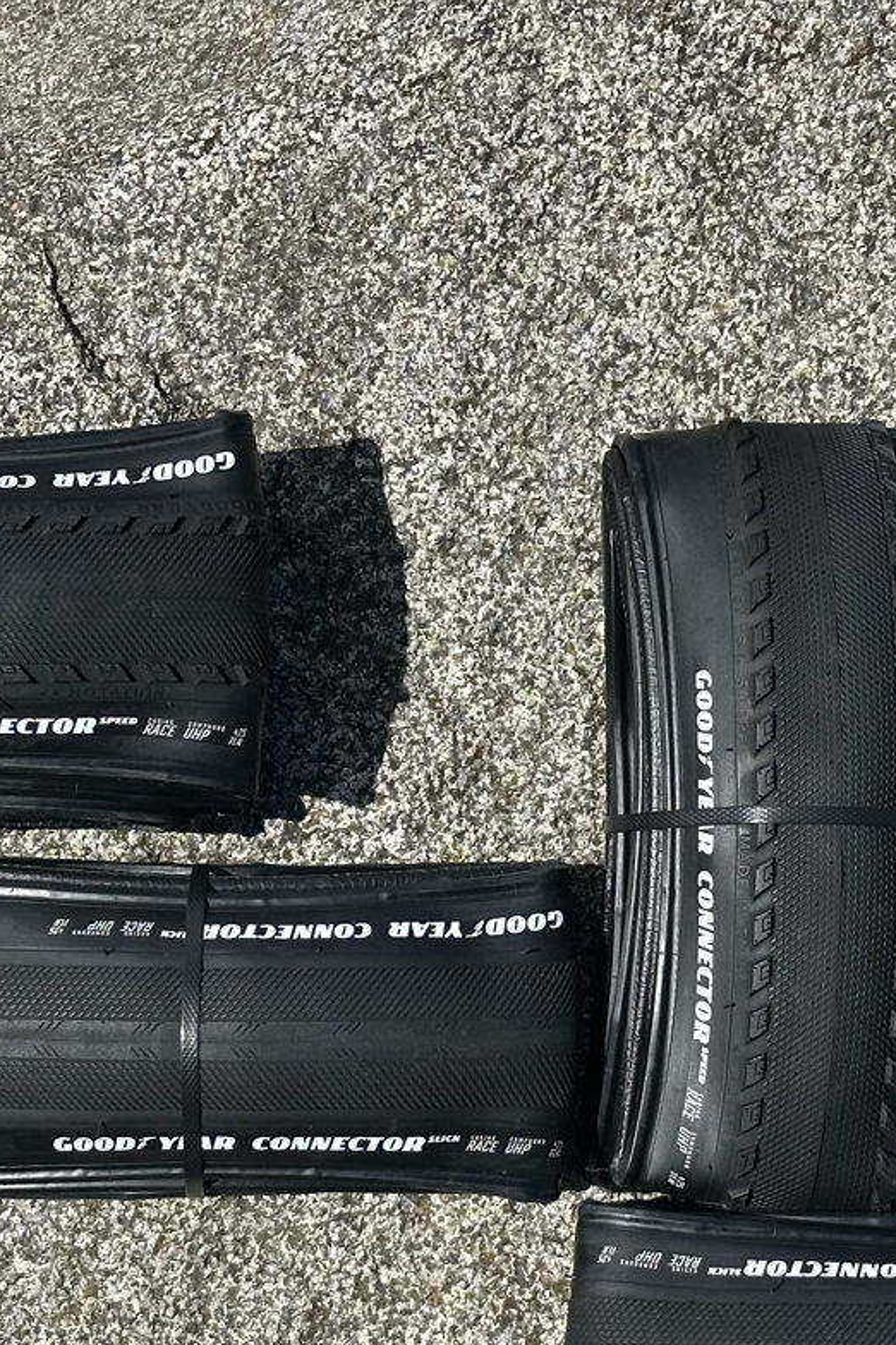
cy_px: 881
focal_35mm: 102
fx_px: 3808
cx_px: 560
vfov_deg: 20.0
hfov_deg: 13.4
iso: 64
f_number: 1.78
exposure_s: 1/4566
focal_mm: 6.86
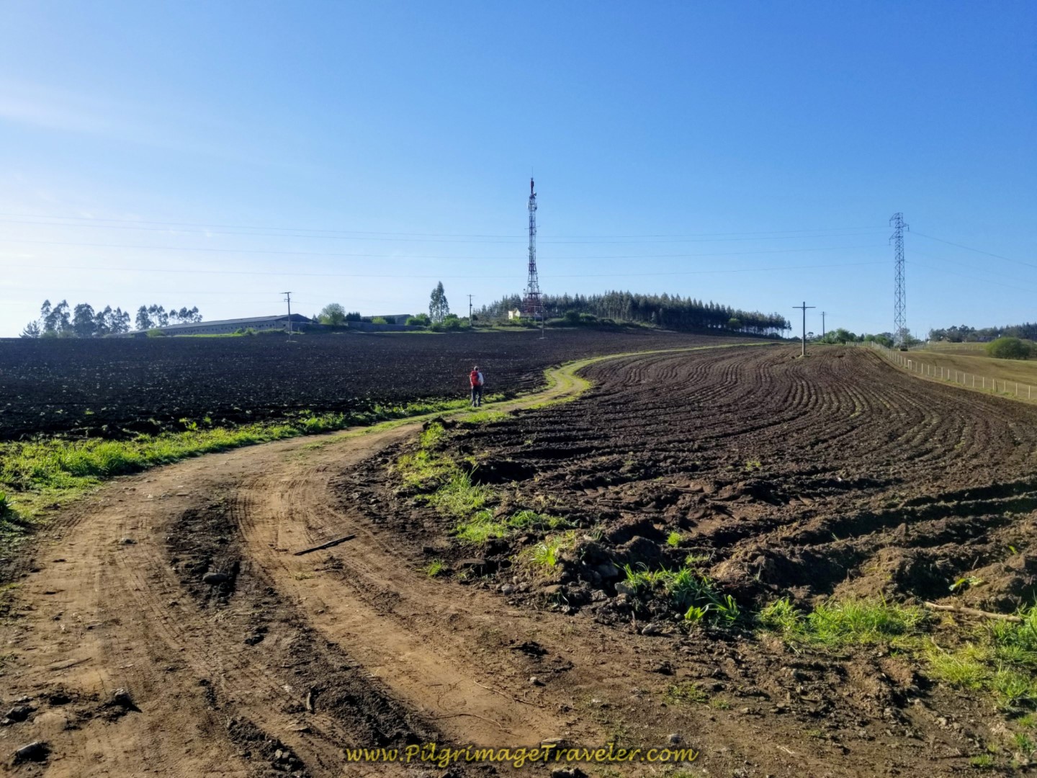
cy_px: 389
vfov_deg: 53.1
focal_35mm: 26
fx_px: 779
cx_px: 518
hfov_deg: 67.3
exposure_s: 1/3080
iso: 50
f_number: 1.7
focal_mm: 4.3
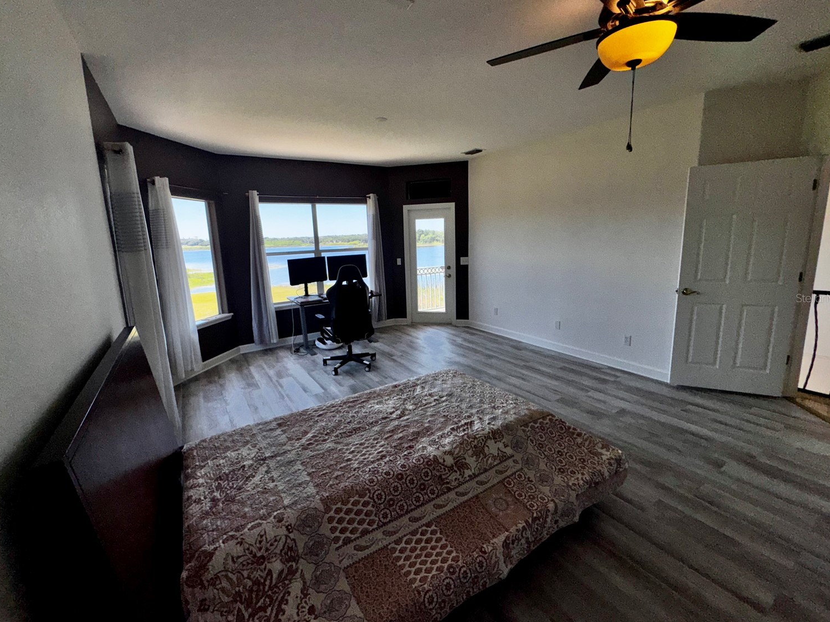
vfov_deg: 81.7
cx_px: 404
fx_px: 360
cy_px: 298
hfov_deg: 98.1
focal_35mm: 15
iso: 32
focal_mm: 2.22
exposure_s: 1/932
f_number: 2.2
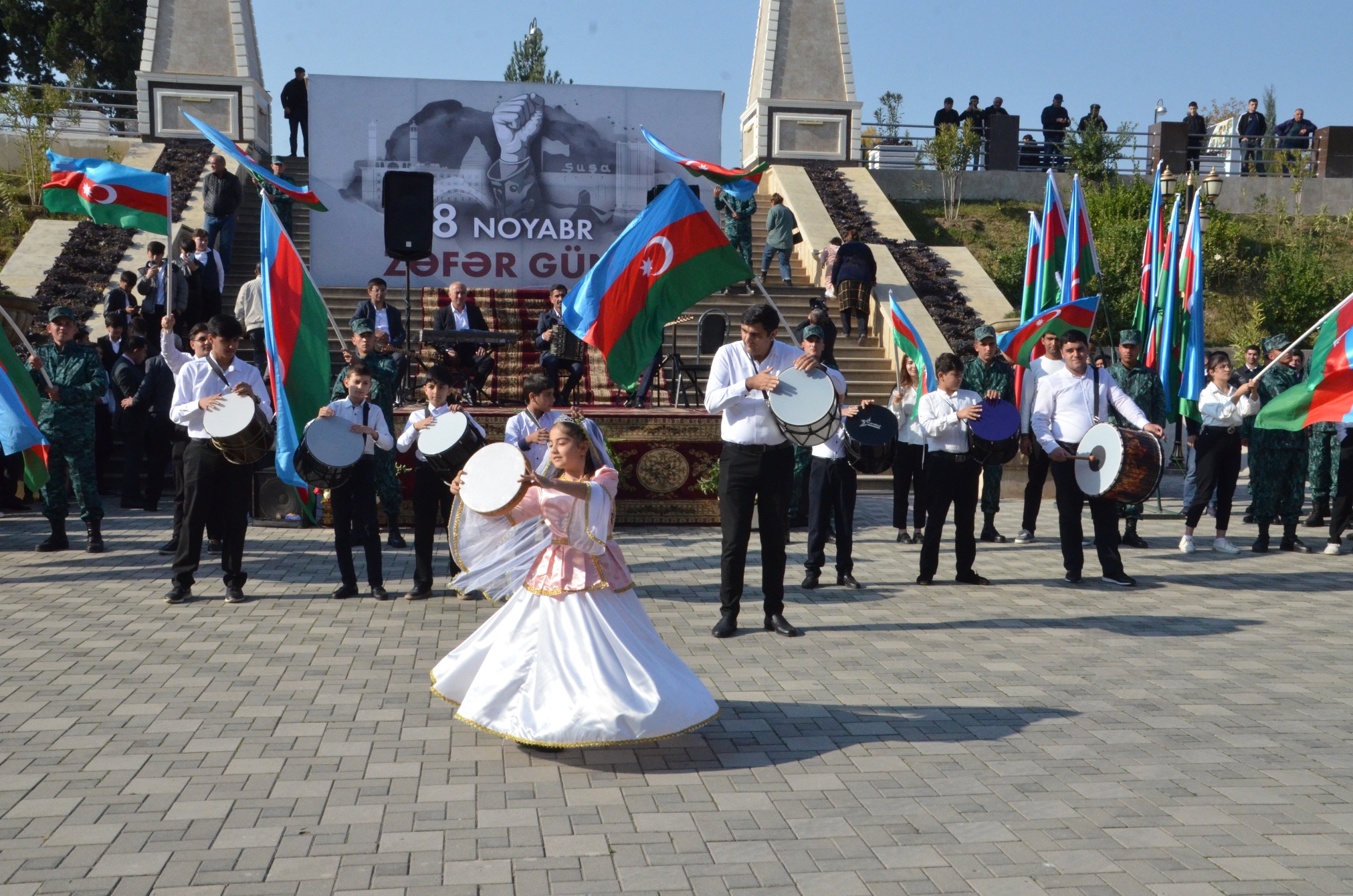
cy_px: 448
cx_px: 676
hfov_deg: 51.4
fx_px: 1406
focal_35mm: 38
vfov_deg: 35.3
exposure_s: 1/1000
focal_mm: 25
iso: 2000
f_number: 16
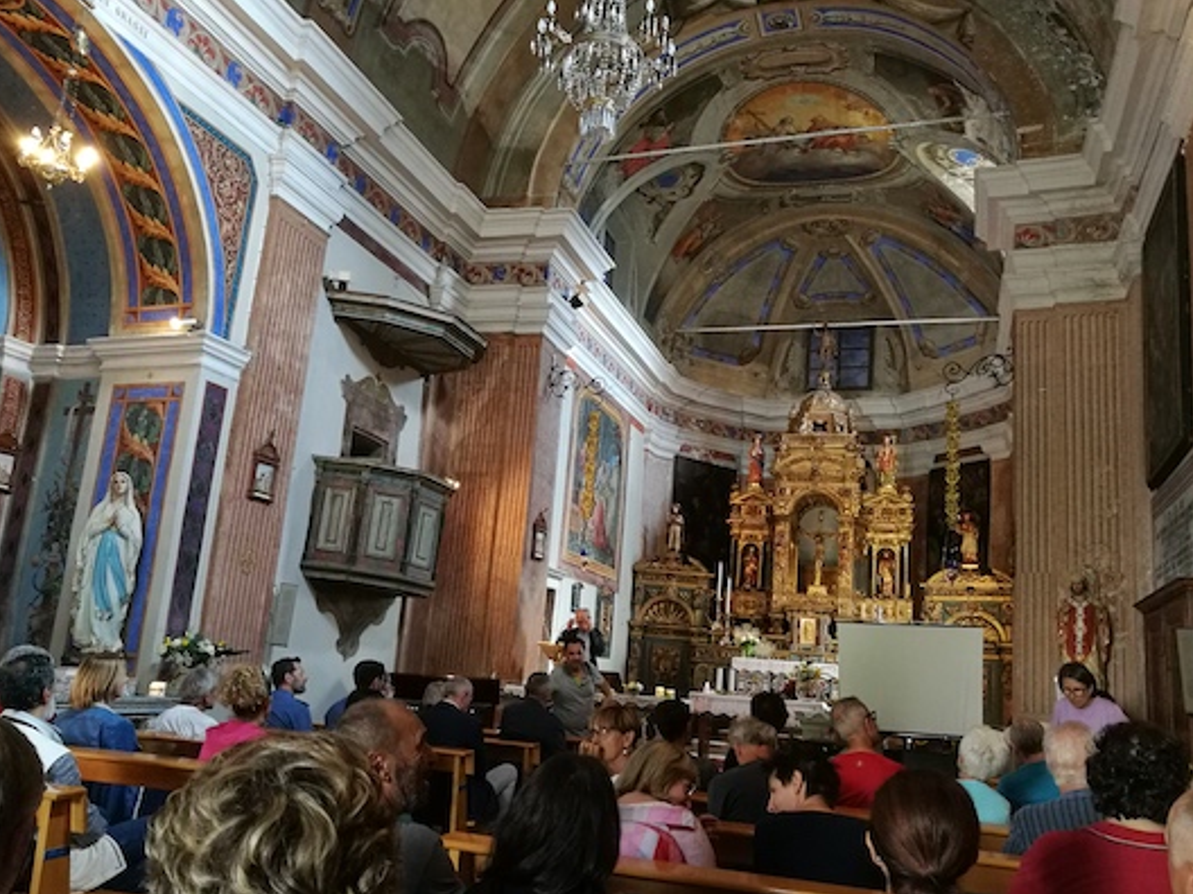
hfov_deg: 61.6
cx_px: 620
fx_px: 999
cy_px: 475
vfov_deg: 48.2
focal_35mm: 29
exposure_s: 1/25
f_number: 2.2
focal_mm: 4.5
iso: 320
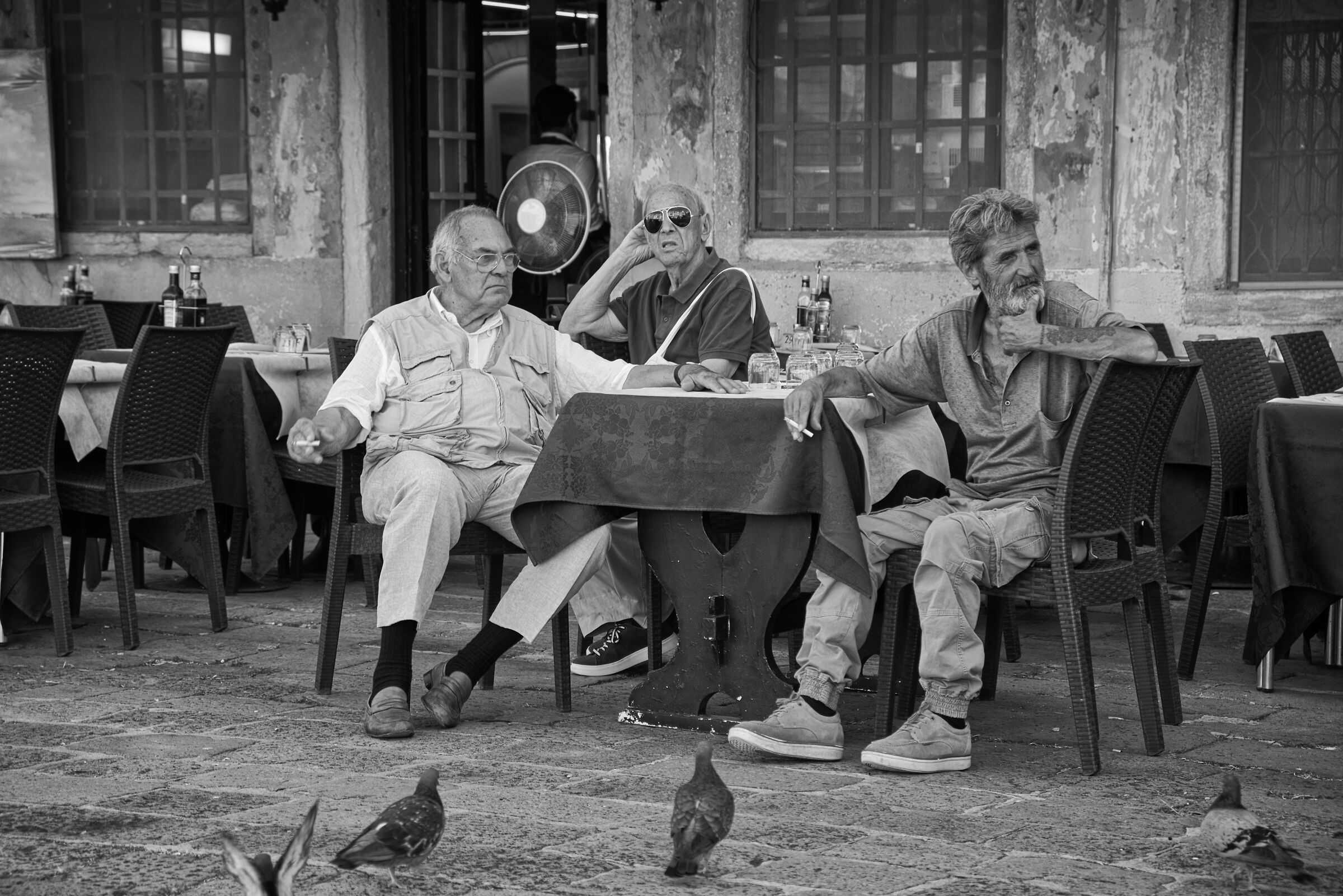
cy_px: 448
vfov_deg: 16.5
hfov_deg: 24.5
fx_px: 3096
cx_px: 672
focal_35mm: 83
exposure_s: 1/140
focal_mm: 55
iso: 200
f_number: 4
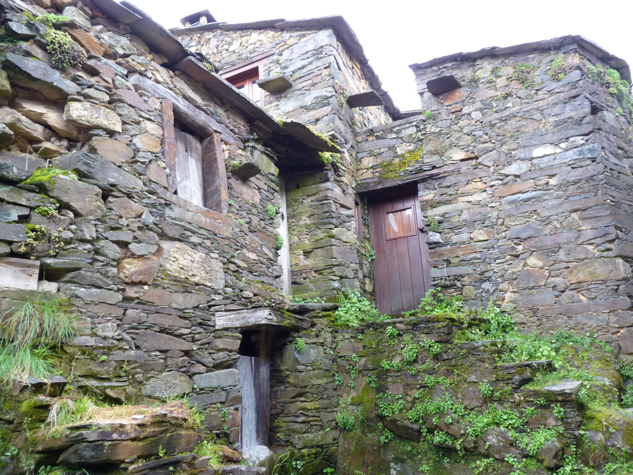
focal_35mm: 27
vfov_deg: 51.4
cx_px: 316
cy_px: 238
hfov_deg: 65.3
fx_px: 494
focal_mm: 4.8
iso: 200
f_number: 2.8
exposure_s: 1/60
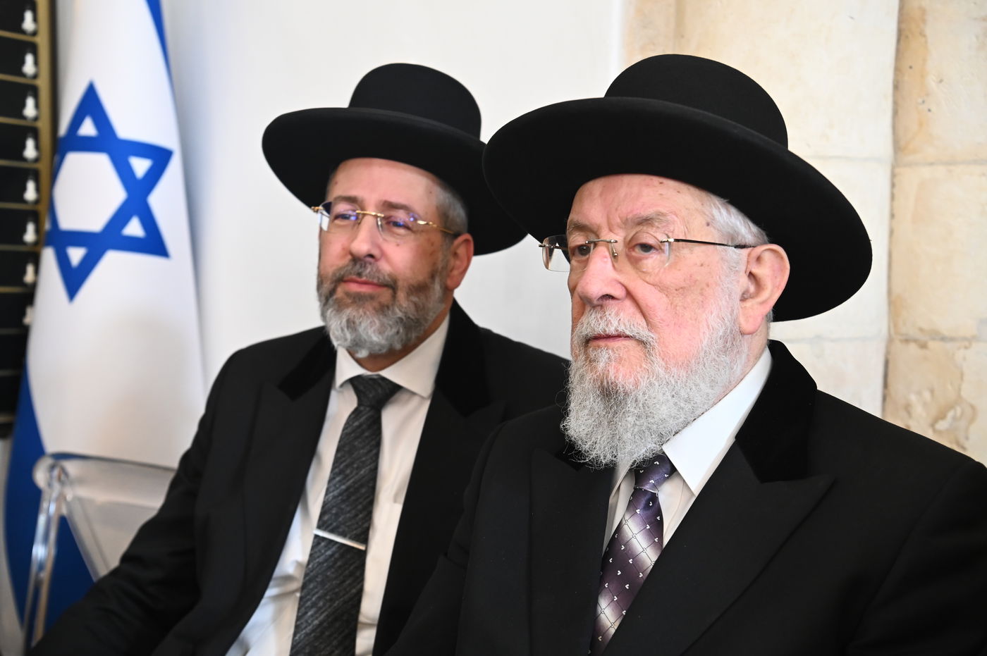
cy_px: 328
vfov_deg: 29.2
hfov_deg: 42.8
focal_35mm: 46
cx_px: 494
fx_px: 1260
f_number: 4.5
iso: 2500
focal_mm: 46
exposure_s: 1/160
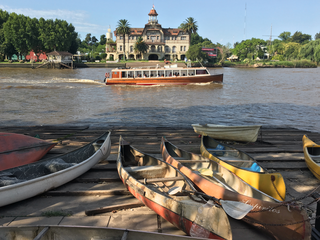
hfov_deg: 61.7
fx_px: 268
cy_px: 120
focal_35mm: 29
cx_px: 160
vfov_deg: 48.2
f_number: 2.2
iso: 25
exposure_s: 1/986
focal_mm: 4.15
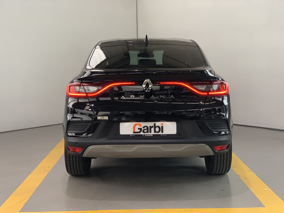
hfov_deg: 36.8
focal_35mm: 52
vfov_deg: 28.0
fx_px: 427
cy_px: 106
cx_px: 142
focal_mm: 6
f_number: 2.4
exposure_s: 1/122
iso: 100
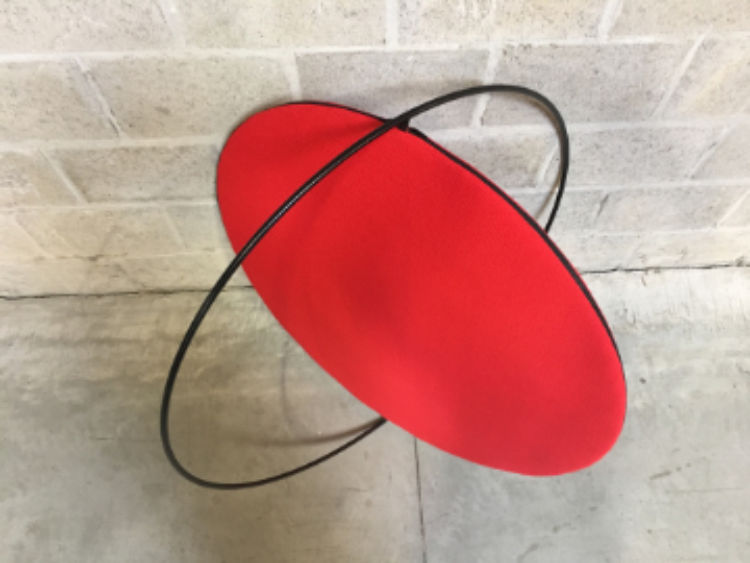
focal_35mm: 29
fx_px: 628
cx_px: 375
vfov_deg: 48.2
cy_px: 282
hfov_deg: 61.7
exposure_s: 1/8
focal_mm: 4.2
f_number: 2.2
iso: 100
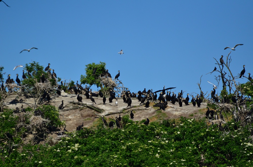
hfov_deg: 4.6
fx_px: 3155
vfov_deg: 3.0
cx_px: 126
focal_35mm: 450
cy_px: 84
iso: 560
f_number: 5.6
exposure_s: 1/8000
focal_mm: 300
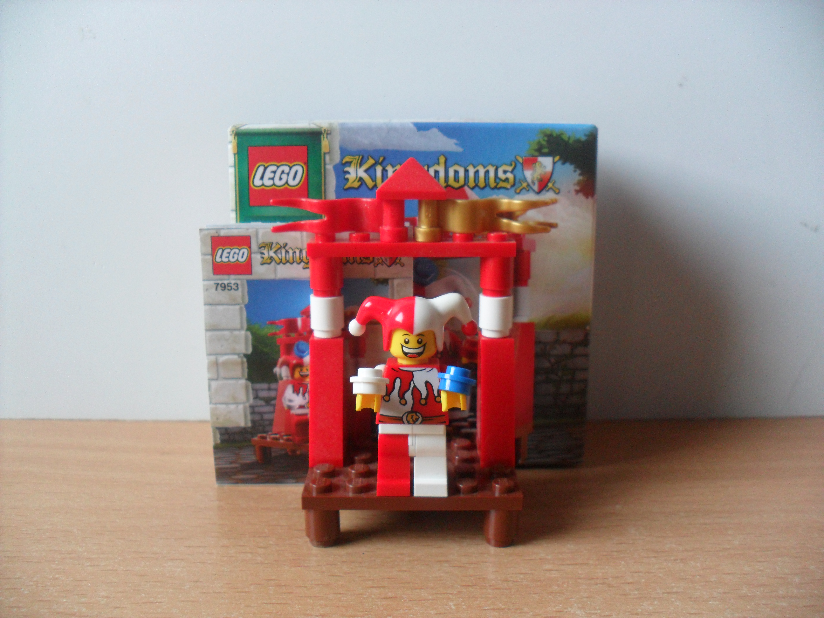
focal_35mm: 35
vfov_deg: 40.7
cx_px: 412
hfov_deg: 52.6
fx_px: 833
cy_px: 309
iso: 200
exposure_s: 1/20
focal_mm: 6.3
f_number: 3
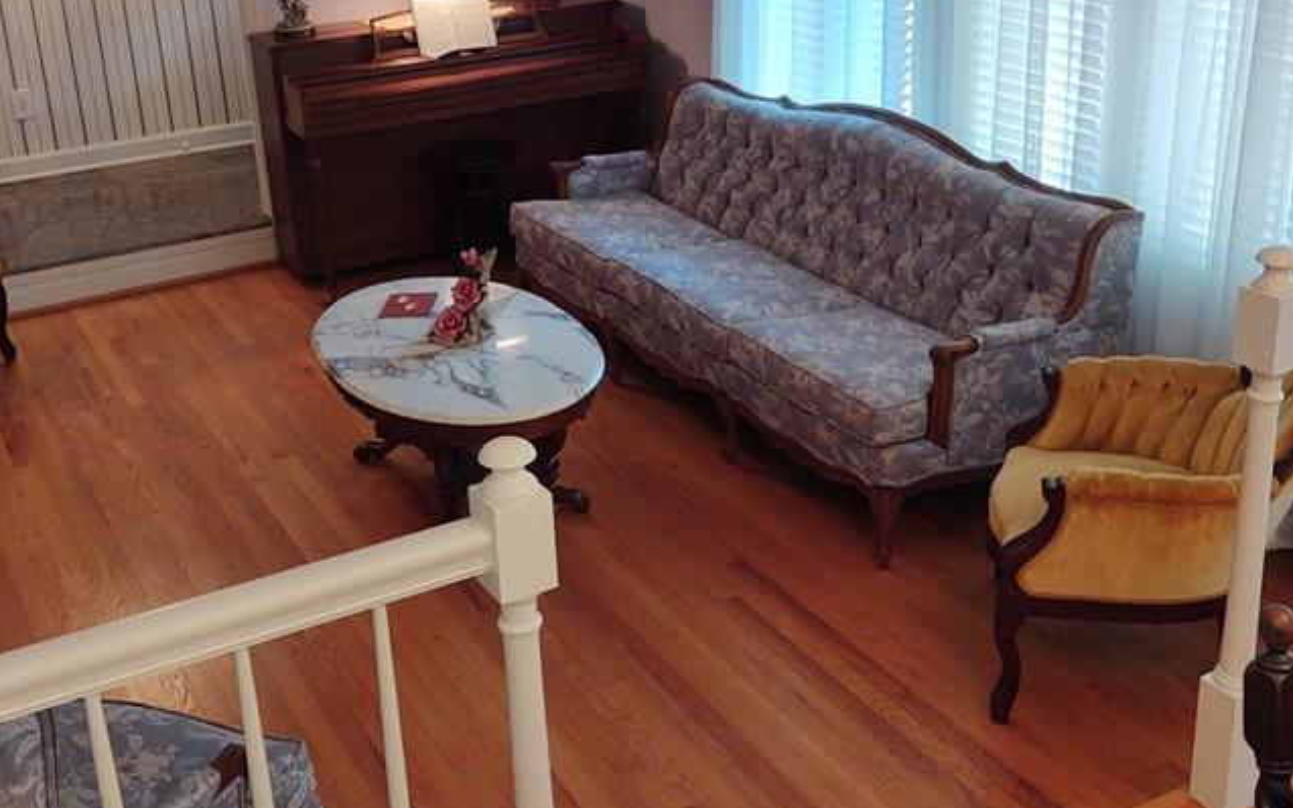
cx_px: 613
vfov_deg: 27.9
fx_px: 1621
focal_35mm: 46
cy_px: 302
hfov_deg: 43.5
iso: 175
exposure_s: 1/60
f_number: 1.7
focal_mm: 4.75
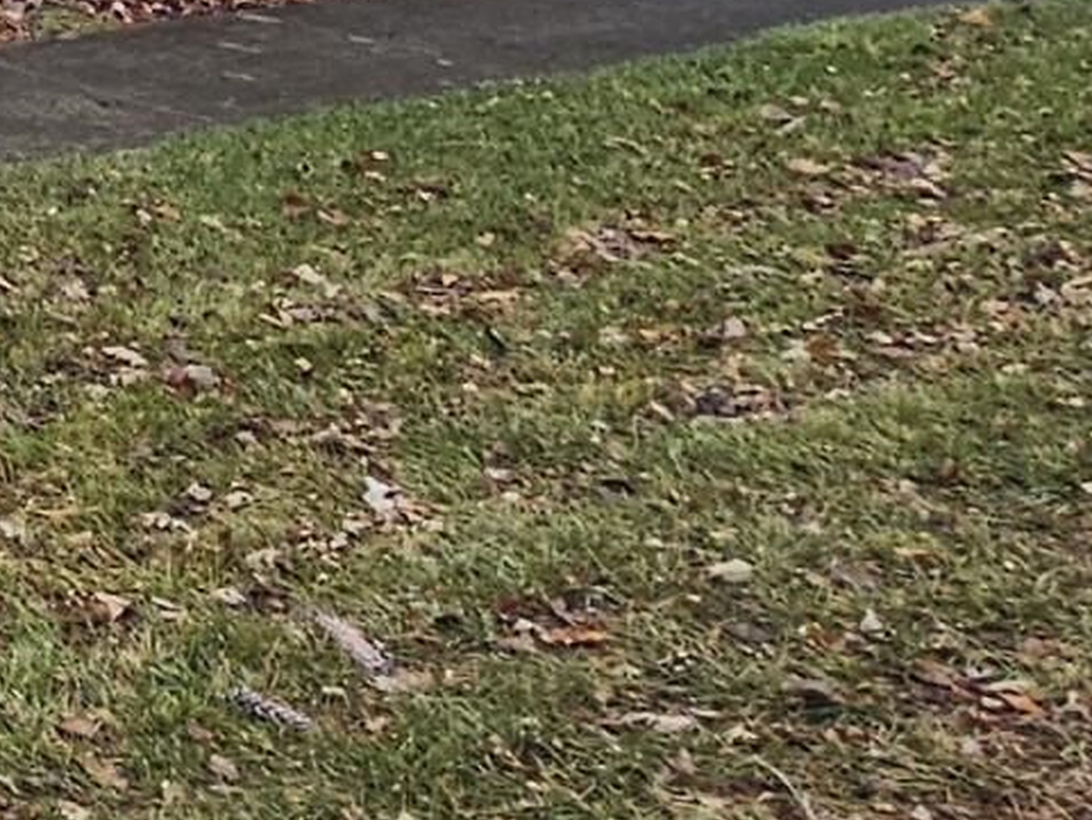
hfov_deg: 16.3
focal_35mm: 81
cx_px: -1274
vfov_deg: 16.1
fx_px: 2556
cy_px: -529
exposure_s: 1/145
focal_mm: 2.2
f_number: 2.2
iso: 50
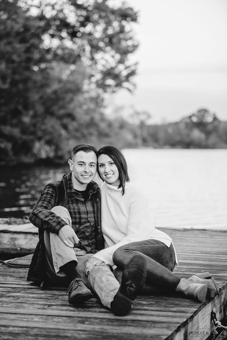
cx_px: 114
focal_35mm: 95
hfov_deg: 14.4
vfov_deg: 21.5
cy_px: 170
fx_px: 898
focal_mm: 95
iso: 500
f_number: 2.8
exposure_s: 1/200
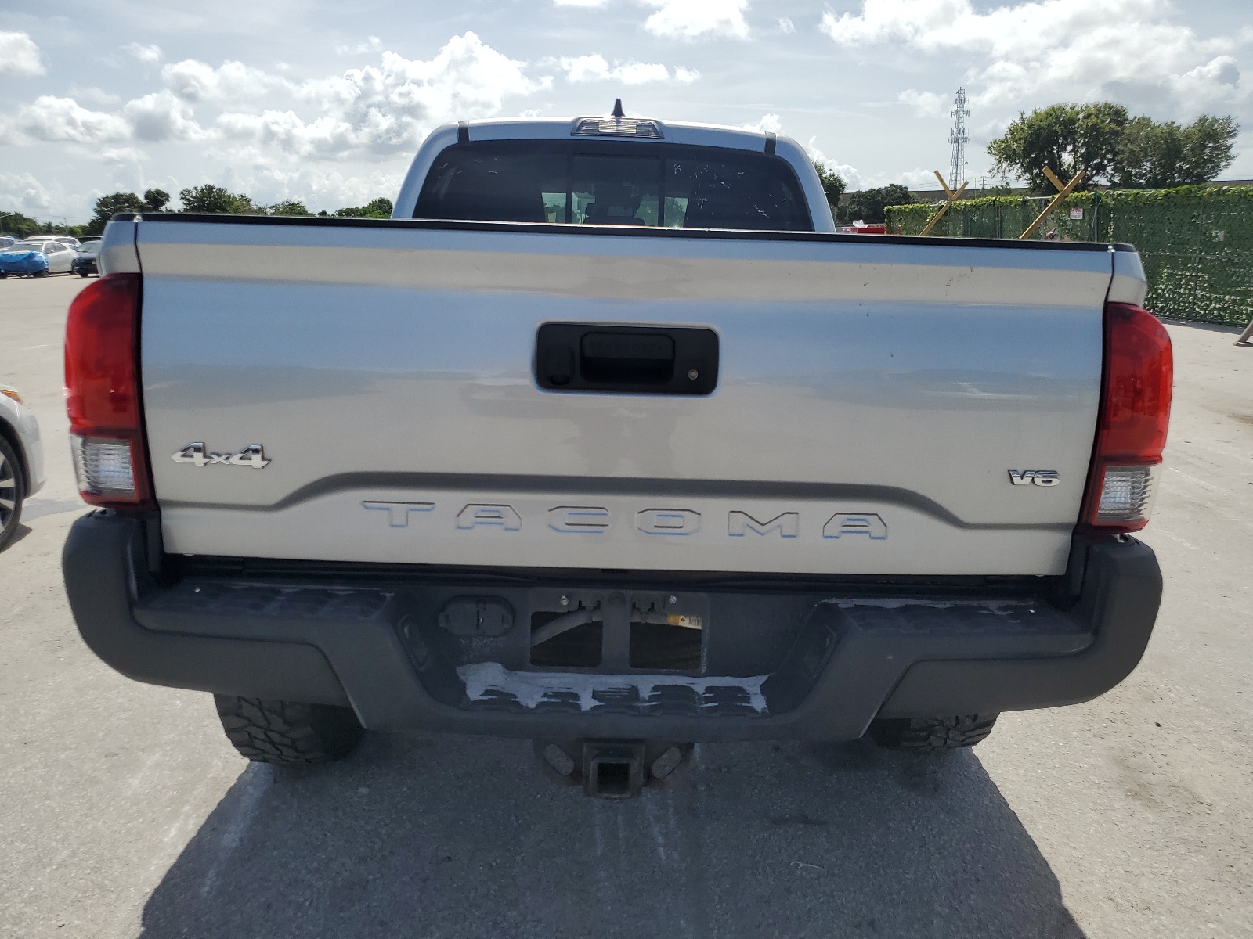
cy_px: 470
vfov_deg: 53.1
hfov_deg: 67.3
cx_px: 626
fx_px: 941
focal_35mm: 26
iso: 50
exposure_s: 1/5000
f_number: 1.5
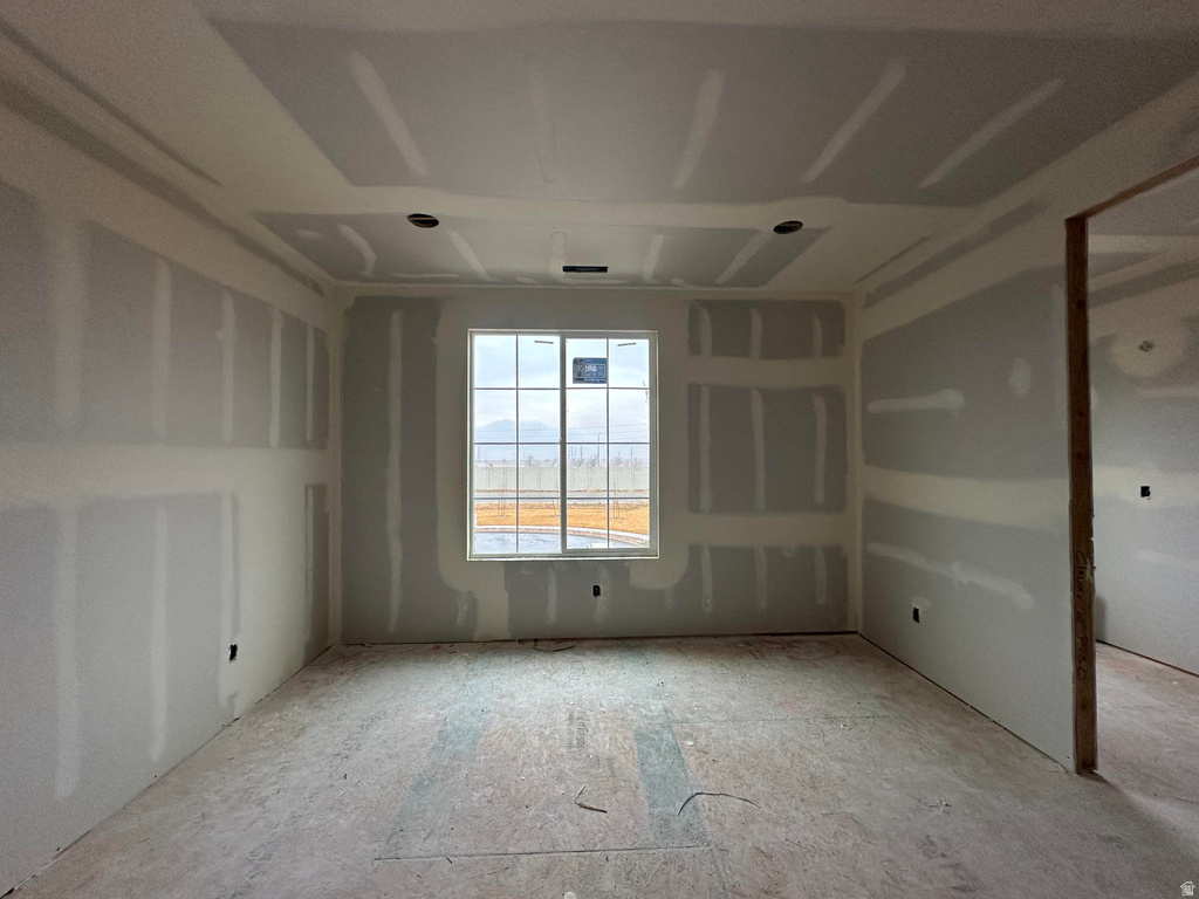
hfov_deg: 102.1
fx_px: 485
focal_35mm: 14
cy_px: 450
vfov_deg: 85.7
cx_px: 600
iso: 160
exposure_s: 1/120
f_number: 2.2
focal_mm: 2.22
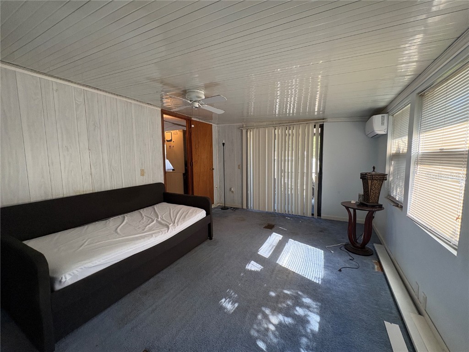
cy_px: 176
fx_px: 190
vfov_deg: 85.7
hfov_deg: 102.1
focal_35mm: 14
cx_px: 234
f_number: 2.2
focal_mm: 2.22
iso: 320
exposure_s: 1/120
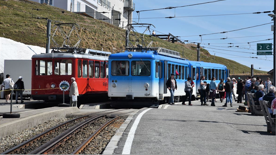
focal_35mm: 127
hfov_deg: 16.9
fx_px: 929
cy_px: 62
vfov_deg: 9.5
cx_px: 138
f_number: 7.1
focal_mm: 120
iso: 200
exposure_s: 1/800
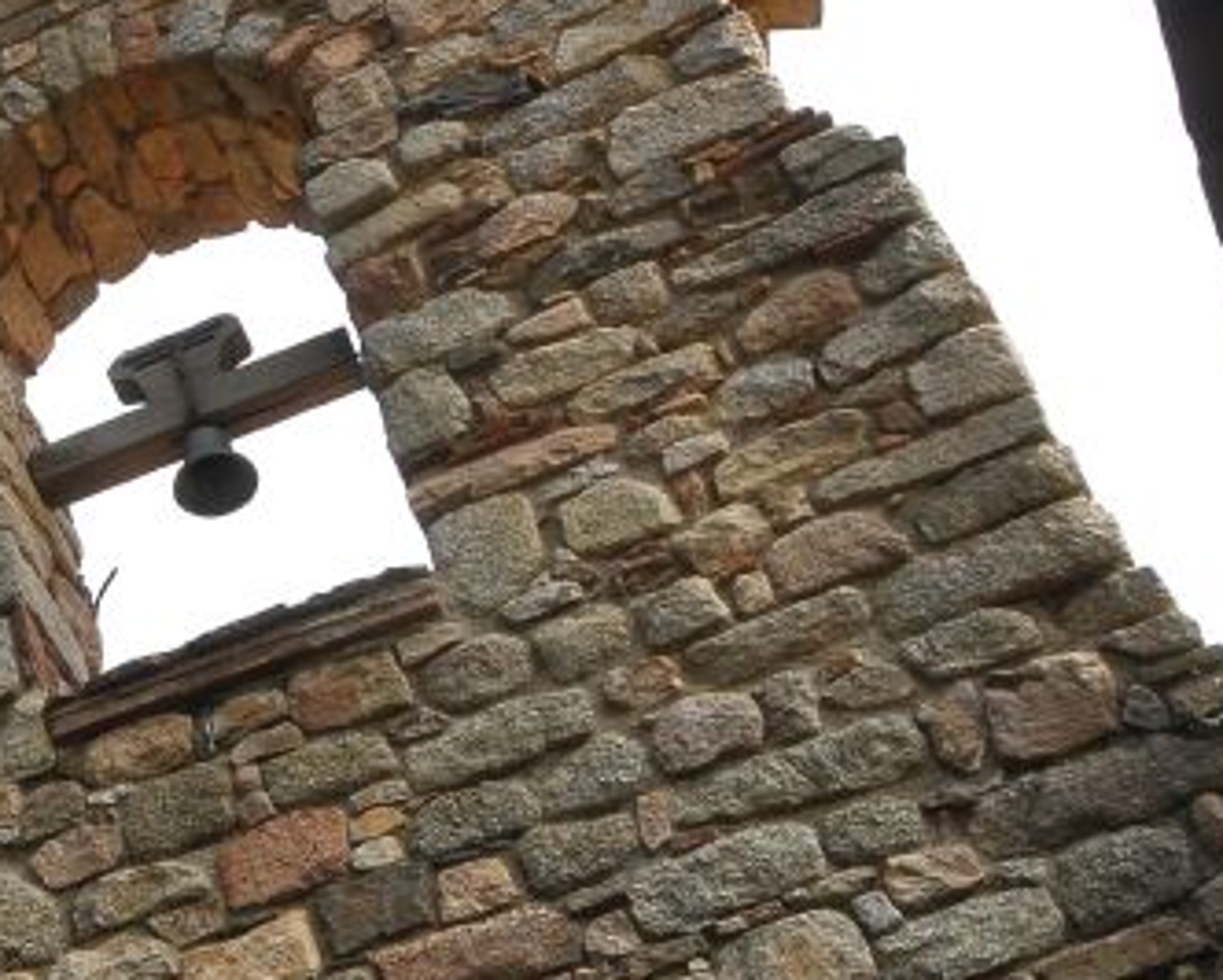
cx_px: -435
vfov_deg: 19.6
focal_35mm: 78
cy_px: 685
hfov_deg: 21.7
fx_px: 2825
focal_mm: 18
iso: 500
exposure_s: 1/400
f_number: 10
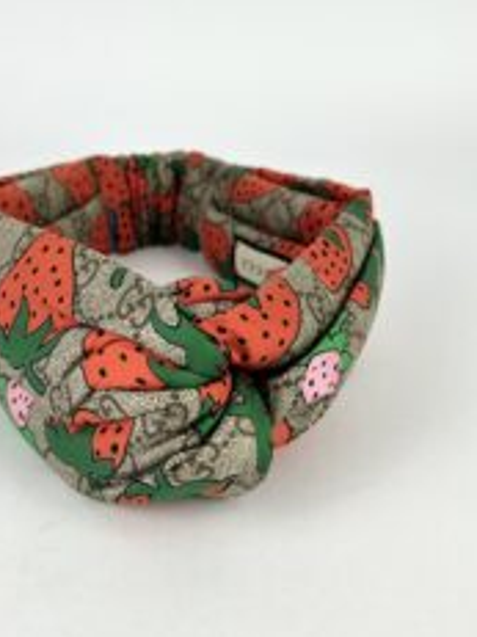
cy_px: 323
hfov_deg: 31.9
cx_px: 165
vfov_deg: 42.1
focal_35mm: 45
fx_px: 828
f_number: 1.5
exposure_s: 1/276
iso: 40
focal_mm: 5.7
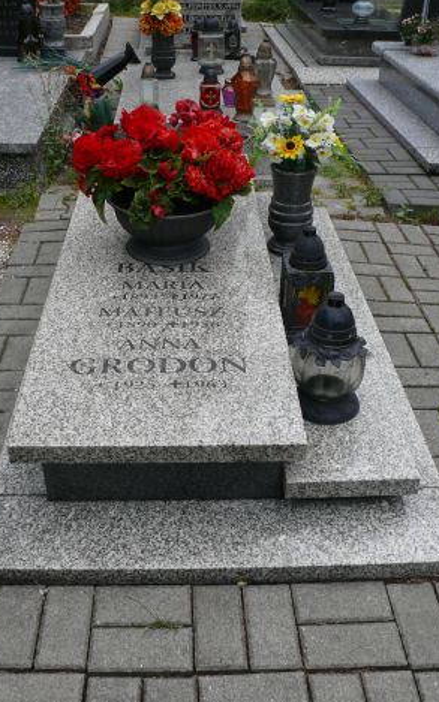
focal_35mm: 38
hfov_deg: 33.6
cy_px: 353
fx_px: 728
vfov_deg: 51.5
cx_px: 199
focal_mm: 7.4
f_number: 4.5
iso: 100
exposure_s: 1/200
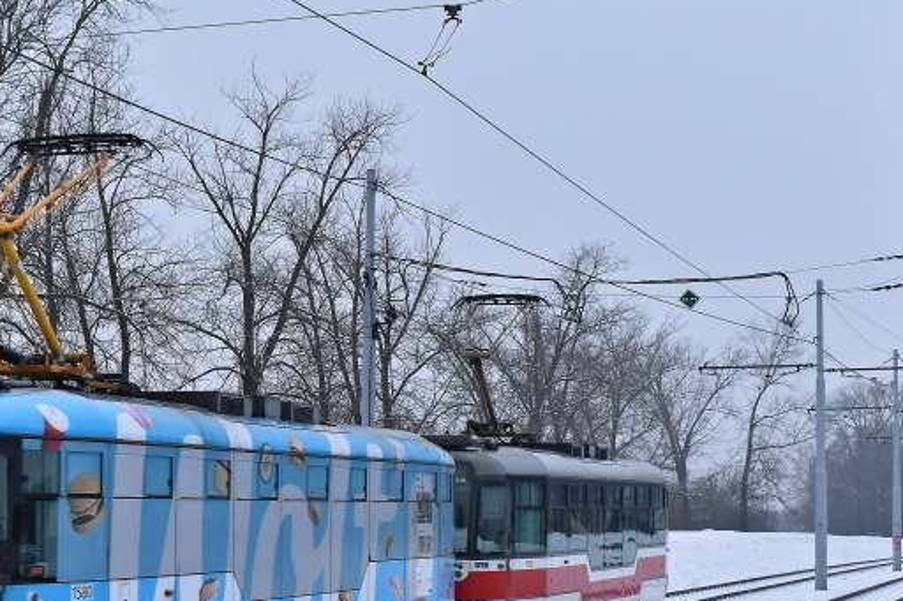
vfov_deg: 16.2
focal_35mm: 84
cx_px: 183
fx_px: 2106
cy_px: 426
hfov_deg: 23.8
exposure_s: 1/320
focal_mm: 28
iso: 320
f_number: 7.1
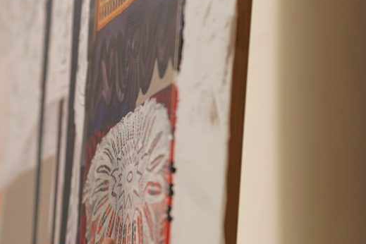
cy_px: 322
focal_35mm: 419
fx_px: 4260
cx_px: -205
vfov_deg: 3.3
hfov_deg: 4.9
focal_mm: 85
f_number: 2.2
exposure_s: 1/400
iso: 320
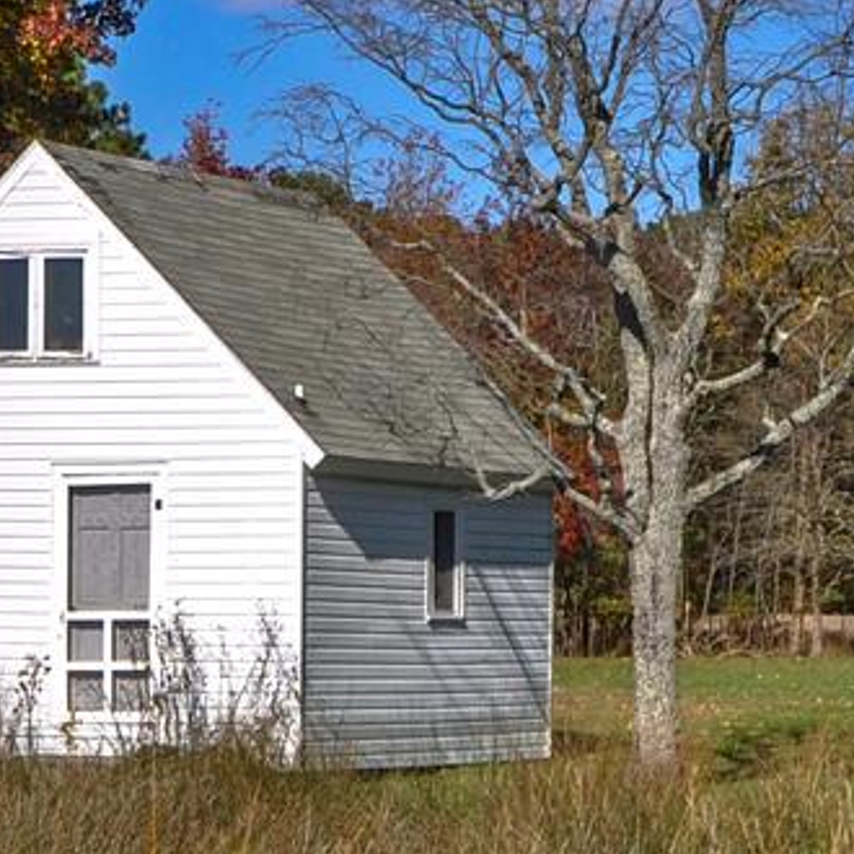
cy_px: 637
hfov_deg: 11.0
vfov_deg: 11.0
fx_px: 4410
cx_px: 758
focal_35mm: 158
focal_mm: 20
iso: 200
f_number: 10
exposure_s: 1/400
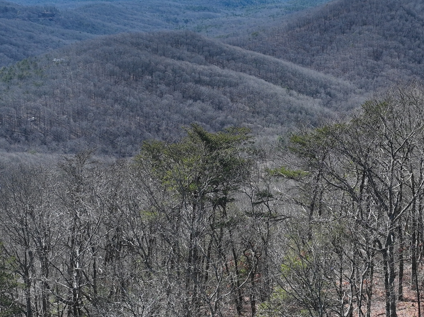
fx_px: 772
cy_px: 137
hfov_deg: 30.5
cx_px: 276
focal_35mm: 63
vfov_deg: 23.3
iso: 200
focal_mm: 12.29
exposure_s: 1/2000
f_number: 2.8
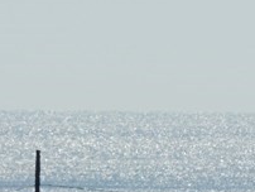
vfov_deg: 0.8
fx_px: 13135
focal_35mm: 1781
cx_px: 111
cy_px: 167
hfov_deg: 1.1
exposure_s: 1/1000
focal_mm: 107
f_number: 5.5
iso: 100
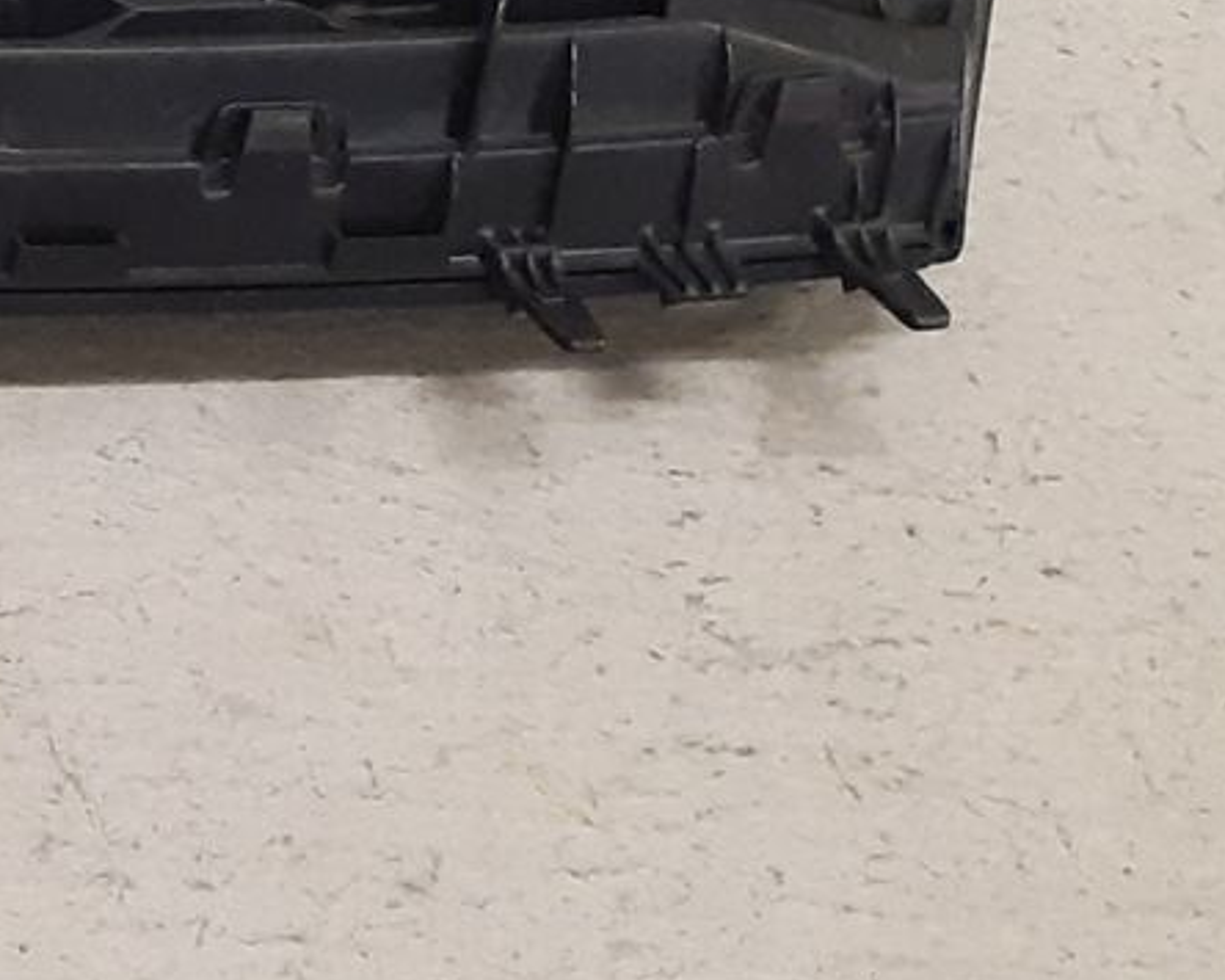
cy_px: -663
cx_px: -1393
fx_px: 4241
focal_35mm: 117
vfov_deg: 12.3
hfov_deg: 13.5
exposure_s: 1/50
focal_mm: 3.93
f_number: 1.7
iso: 200
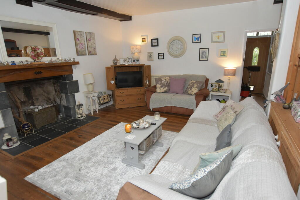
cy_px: 100
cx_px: 150
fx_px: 163
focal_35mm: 20
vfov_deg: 63.2
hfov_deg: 85.4
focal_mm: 13
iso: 800
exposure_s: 1/125
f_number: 4
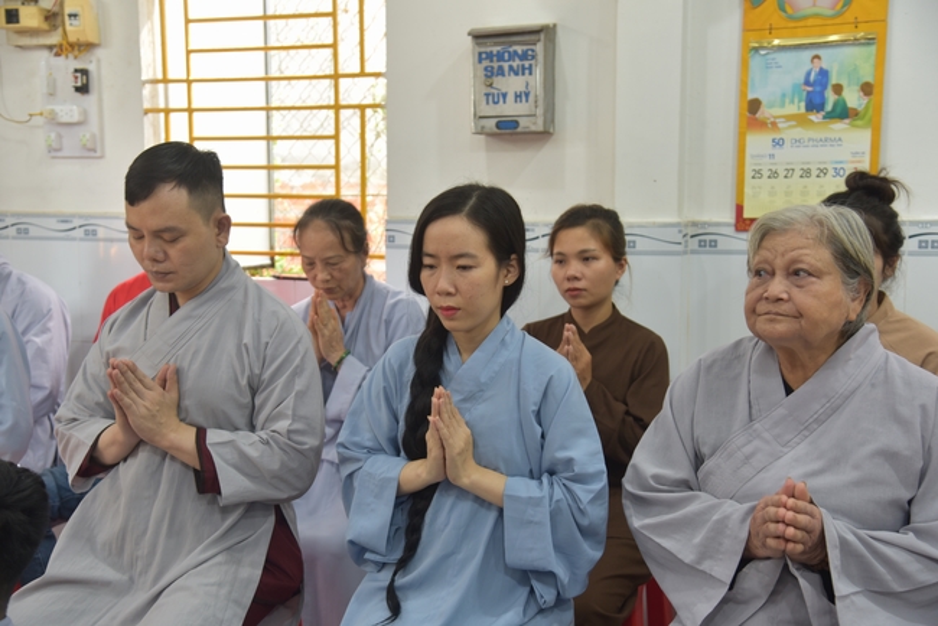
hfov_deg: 42.7
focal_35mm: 46
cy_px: 313
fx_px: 1199
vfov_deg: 29.3
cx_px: 469
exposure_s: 1/60
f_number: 4
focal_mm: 46
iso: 450
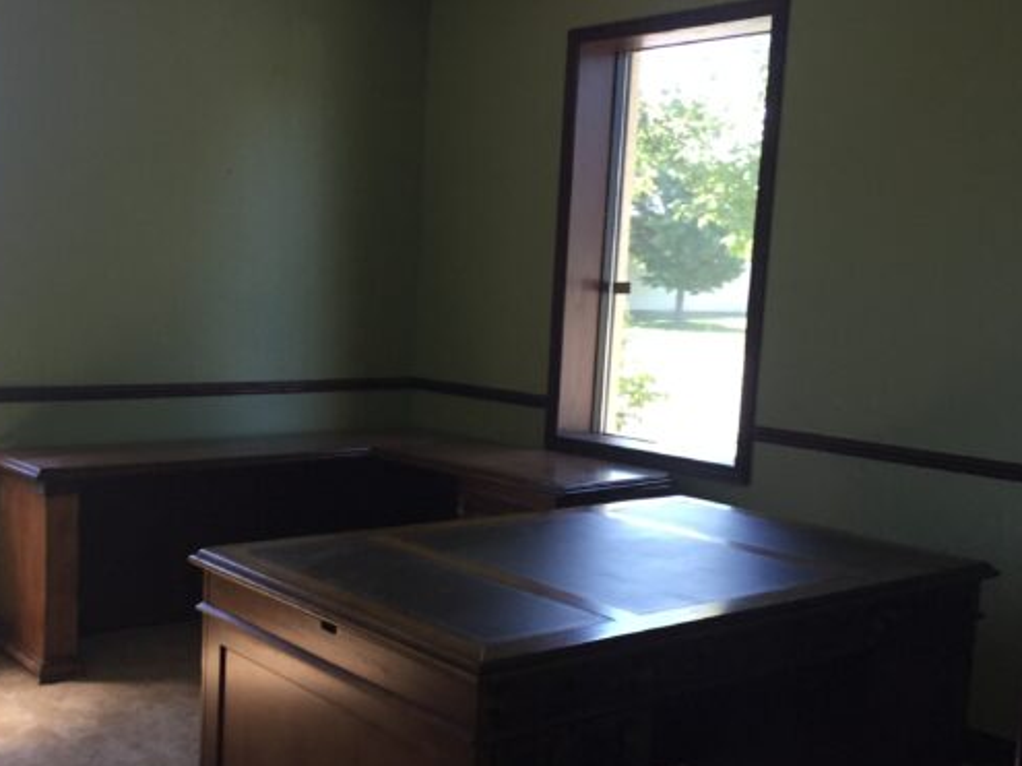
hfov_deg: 45.5
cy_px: 441
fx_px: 1210
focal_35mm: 41
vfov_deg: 35.1
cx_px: 396
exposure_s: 1/30
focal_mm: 4.15
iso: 125
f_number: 2.2
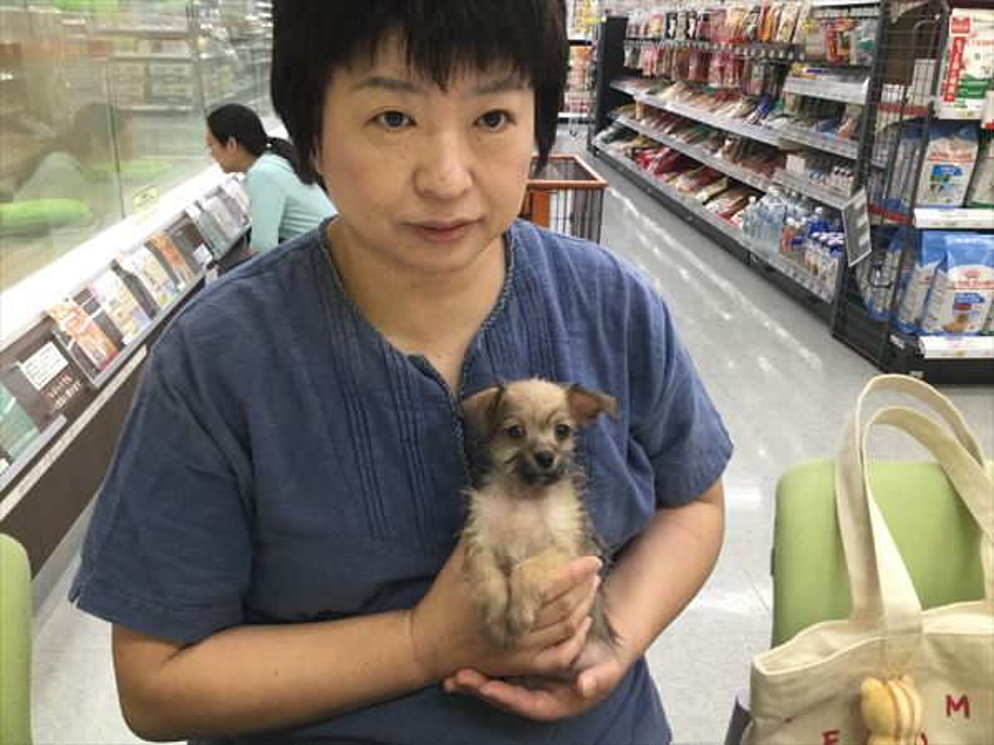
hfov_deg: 58.4
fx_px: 890
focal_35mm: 31
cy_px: 372
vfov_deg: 45.4
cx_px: 497
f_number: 2.4
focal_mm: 3.3
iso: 80
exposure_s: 1/30
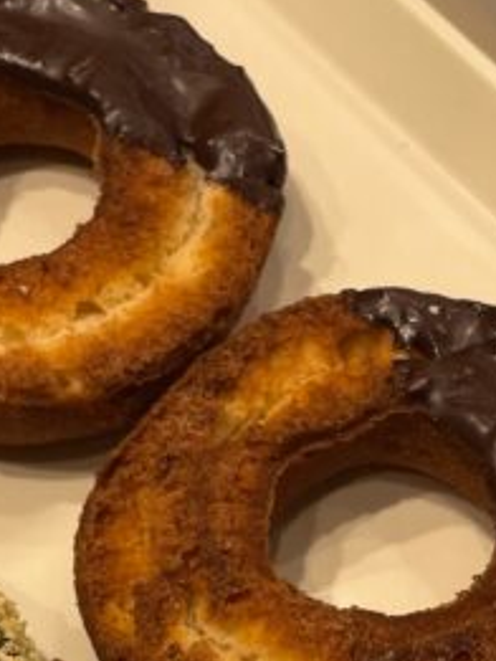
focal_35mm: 102
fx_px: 1947
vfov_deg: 18.6
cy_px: 702
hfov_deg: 14.4
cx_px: 390
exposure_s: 1/261
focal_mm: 4.2
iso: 32
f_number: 1.6
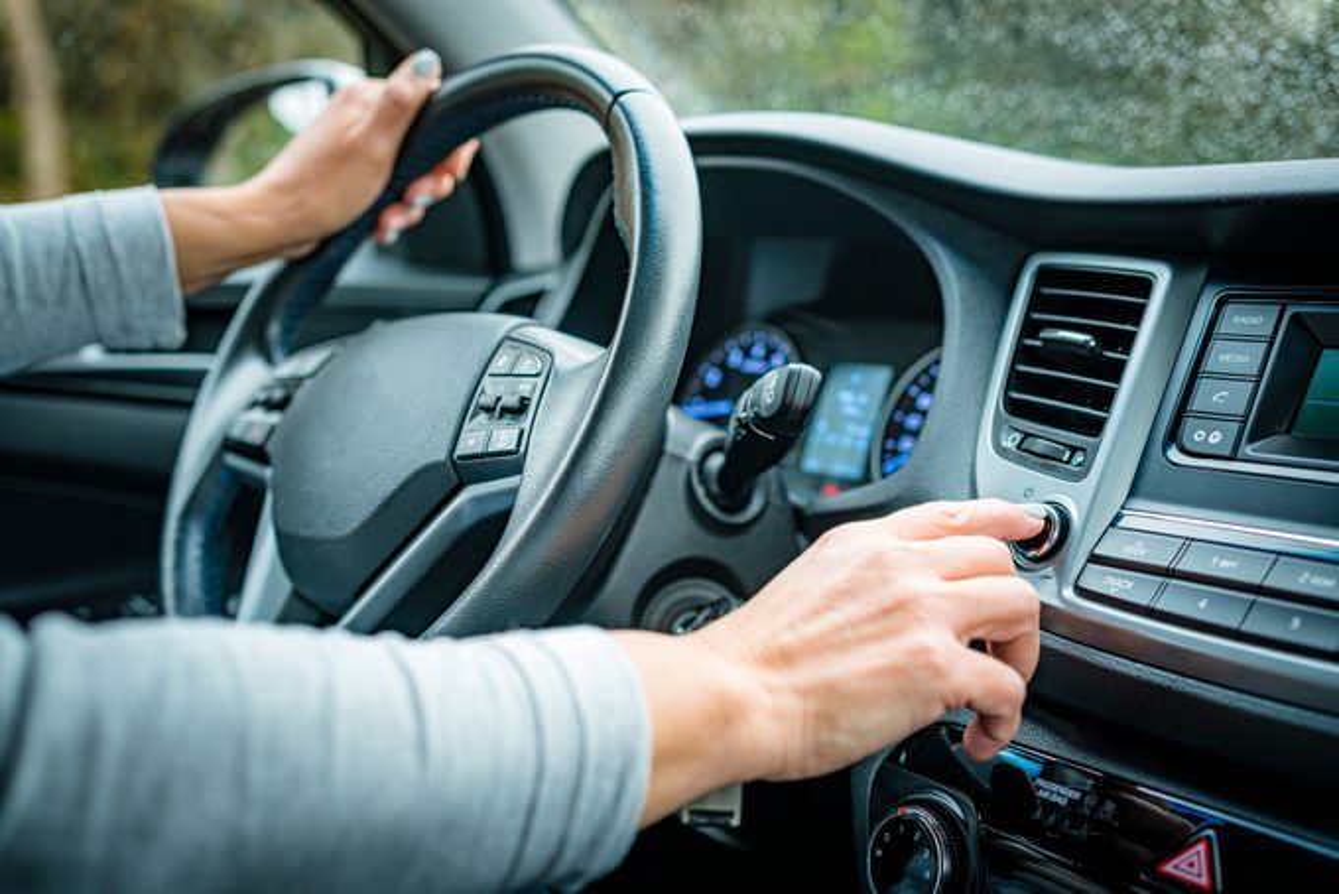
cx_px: 670
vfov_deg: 33.4
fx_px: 1488
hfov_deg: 48.4
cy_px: 447
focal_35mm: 40
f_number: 2.8
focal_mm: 40
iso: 320
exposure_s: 1/100
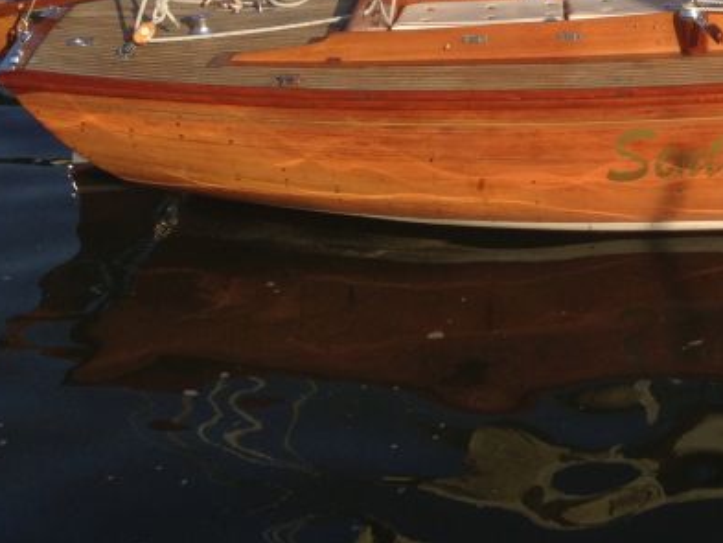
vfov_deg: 16.8
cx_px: 918
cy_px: -13
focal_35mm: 86
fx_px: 1797
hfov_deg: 20.9
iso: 50
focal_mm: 4.13
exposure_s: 1/1355
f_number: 2.4
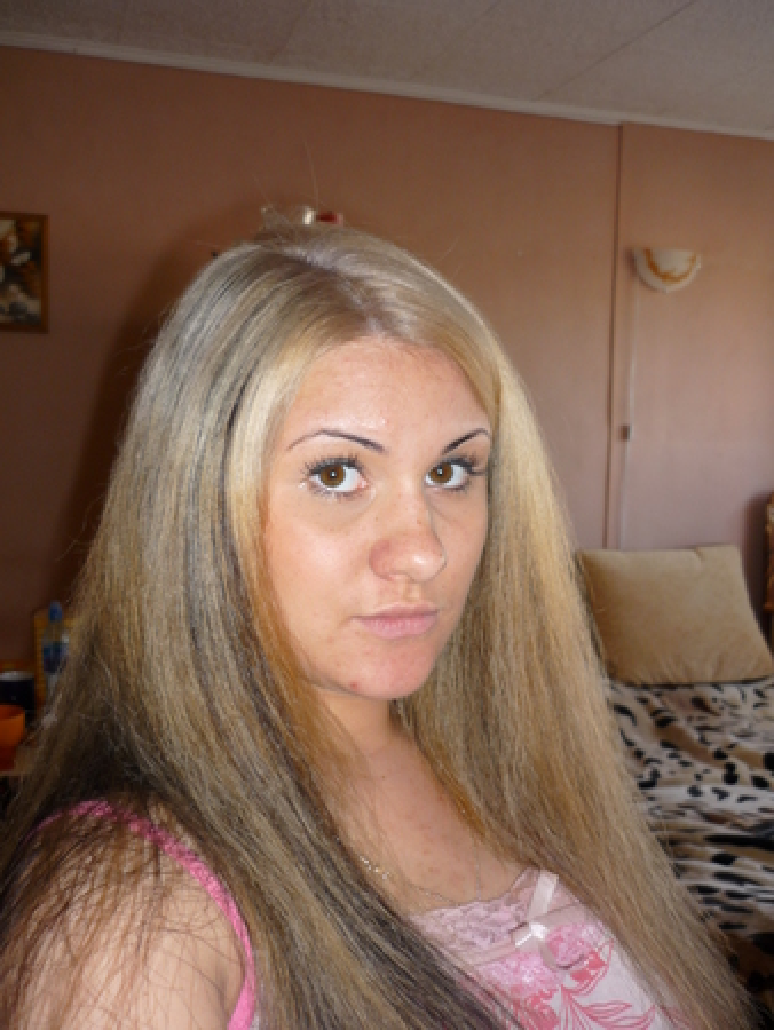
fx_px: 983
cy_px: 515
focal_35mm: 33
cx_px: 387
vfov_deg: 55.3
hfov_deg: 43.0
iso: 100
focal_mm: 5.5
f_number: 2.8
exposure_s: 1/30
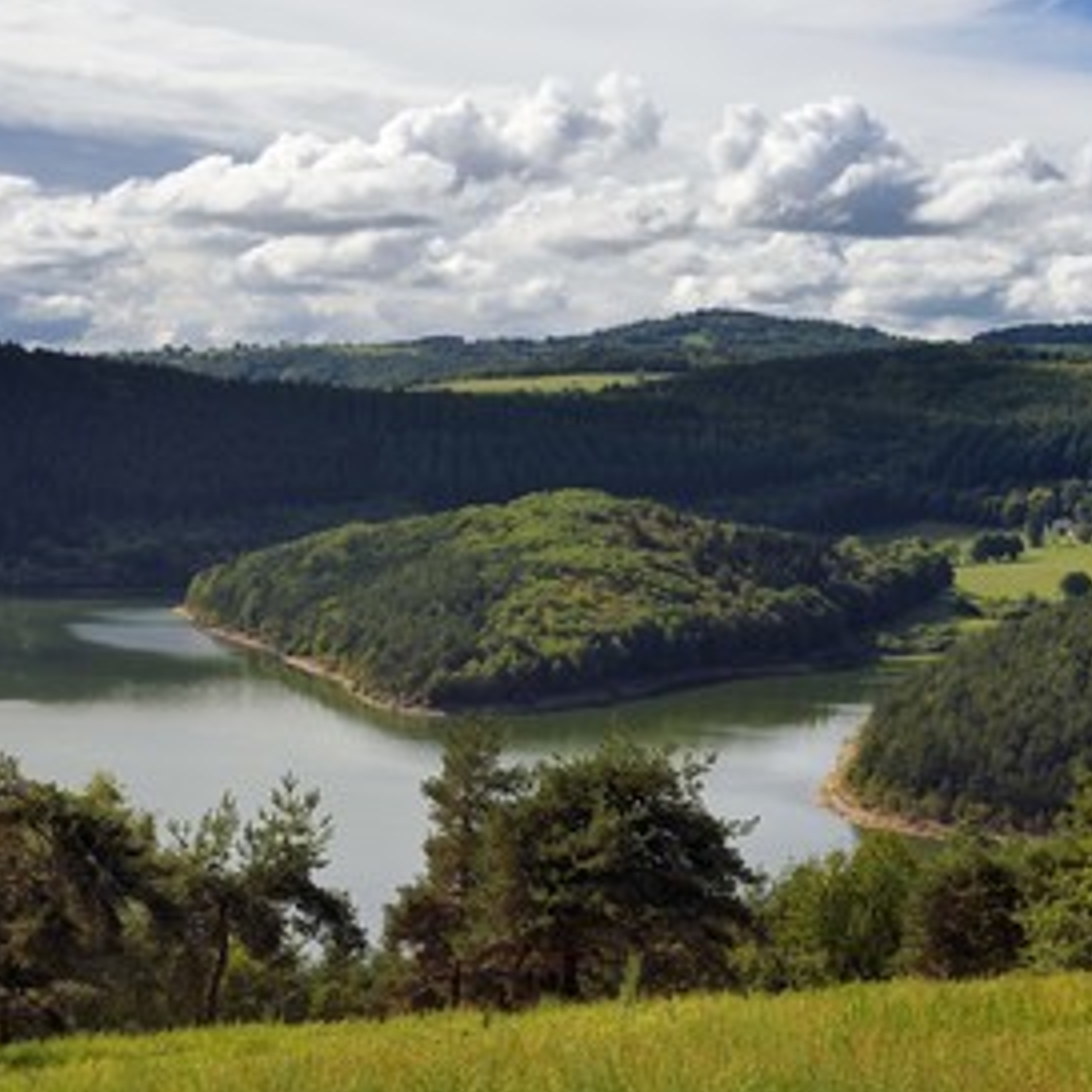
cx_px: 548
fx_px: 2891
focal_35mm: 81
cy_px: 536
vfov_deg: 21.4
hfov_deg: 21.4
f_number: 14
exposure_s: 1/250
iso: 200
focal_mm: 62
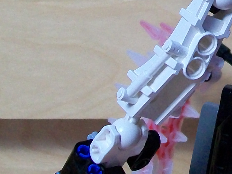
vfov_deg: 11.7
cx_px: 243
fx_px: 824
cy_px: -47
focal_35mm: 123
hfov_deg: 15.7
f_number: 2.7
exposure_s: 1/30
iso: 160
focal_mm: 6
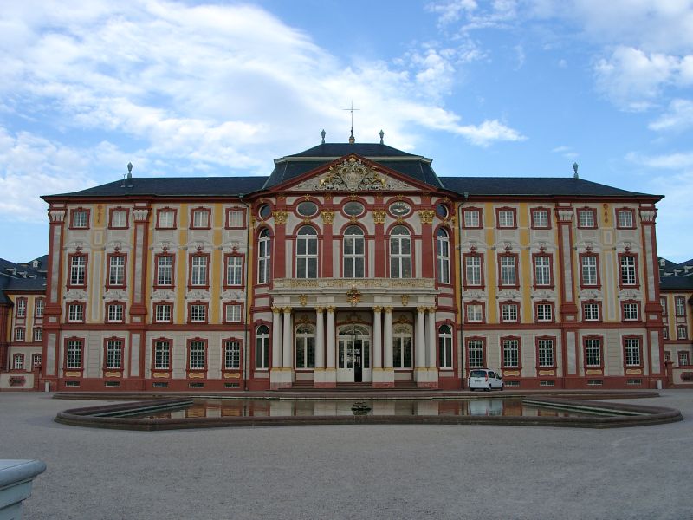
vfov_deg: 41.8
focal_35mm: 34
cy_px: 260
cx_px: 346
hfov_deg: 54.0
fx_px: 681
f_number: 4
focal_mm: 7.16
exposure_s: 1/308
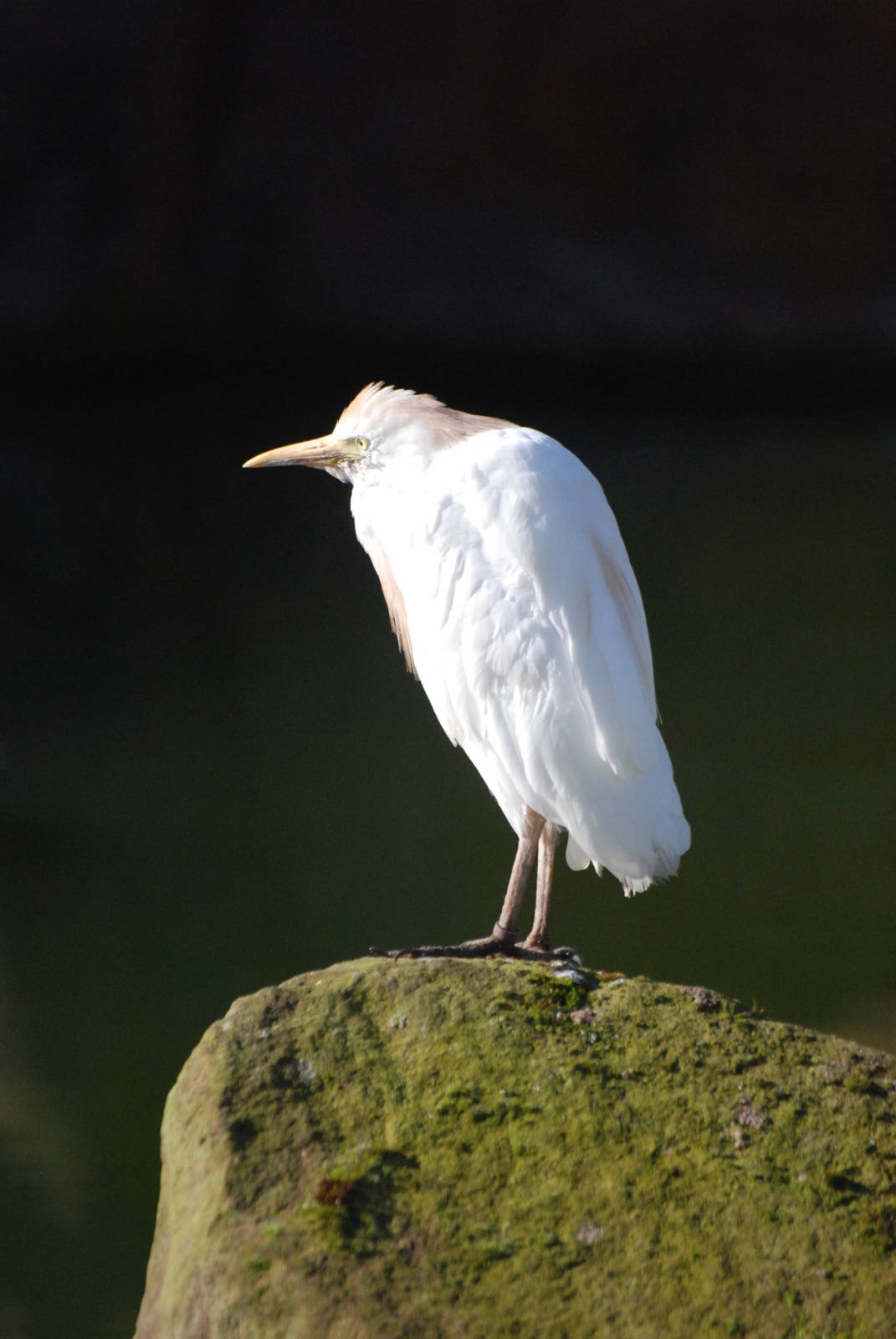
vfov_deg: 4.6
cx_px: 448
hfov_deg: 3.1
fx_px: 16752
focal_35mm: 450
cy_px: 670
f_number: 6.3
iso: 1000
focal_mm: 300
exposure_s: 1/2500
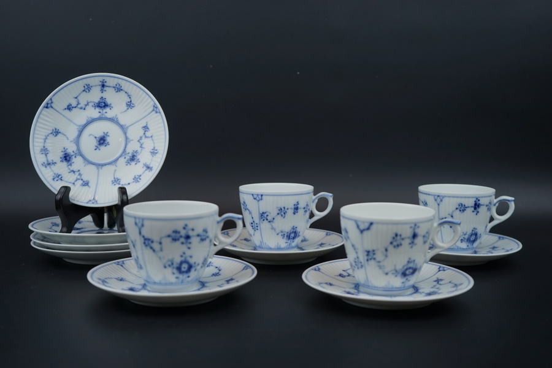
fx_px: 675
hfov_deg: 44.5
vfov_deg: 30.5
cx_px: 276
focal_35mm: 44
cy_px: 184
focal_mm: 44
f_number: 5
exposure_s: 1/160
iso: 100
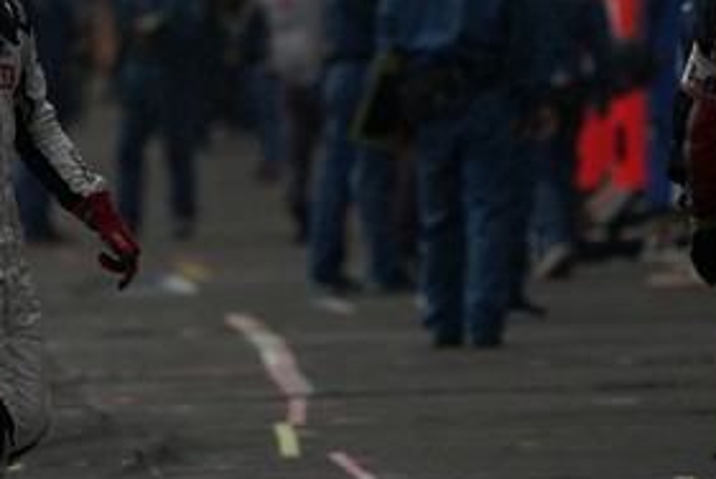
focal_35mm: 1474
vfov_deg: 0.9
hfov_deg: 1.4
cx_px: -163
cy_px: 161
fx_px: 29346
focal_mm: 576
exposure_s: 1/500
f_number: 8
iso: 200
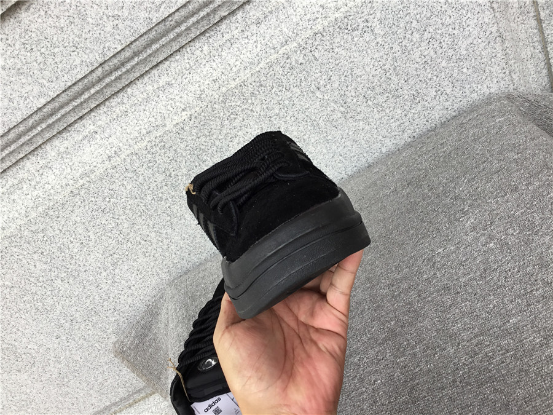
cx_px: 276
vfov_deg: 45.4
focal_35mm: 31
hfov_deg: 58.4
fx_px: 495
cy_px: 208
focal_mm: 3.3
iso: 25
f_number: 2.4
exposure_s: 1/105
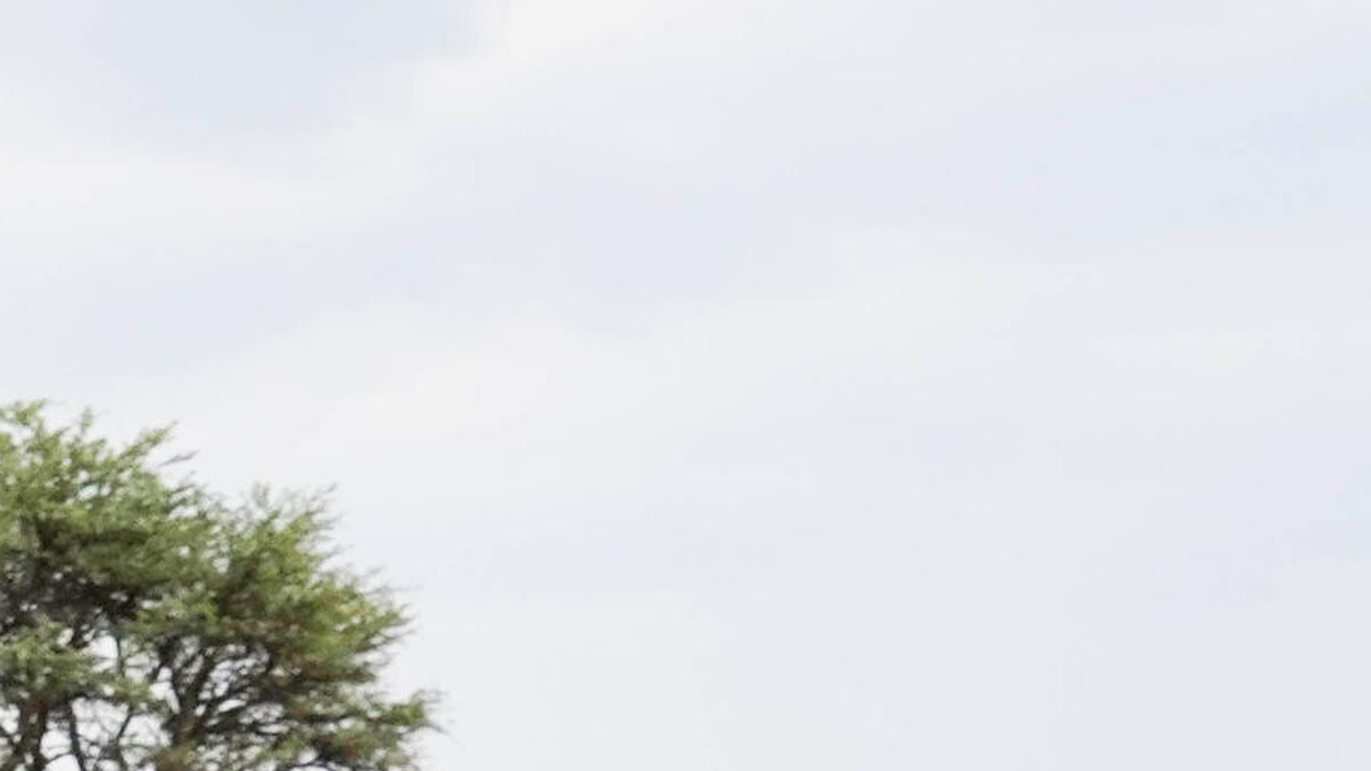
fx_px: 7089
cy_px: 2338
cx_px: -489
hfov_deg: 10.8
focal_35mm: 195
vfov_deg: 5.8
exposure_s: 1/500
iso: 400
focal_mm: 24
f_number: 7.1
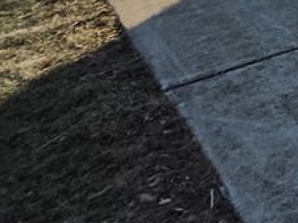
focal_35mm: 83
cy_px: -346
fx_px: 714
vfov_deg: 12.7
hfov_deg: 11.0
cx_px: 927
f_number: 1.9
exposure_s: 1/2600
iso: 40
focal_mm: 2.2
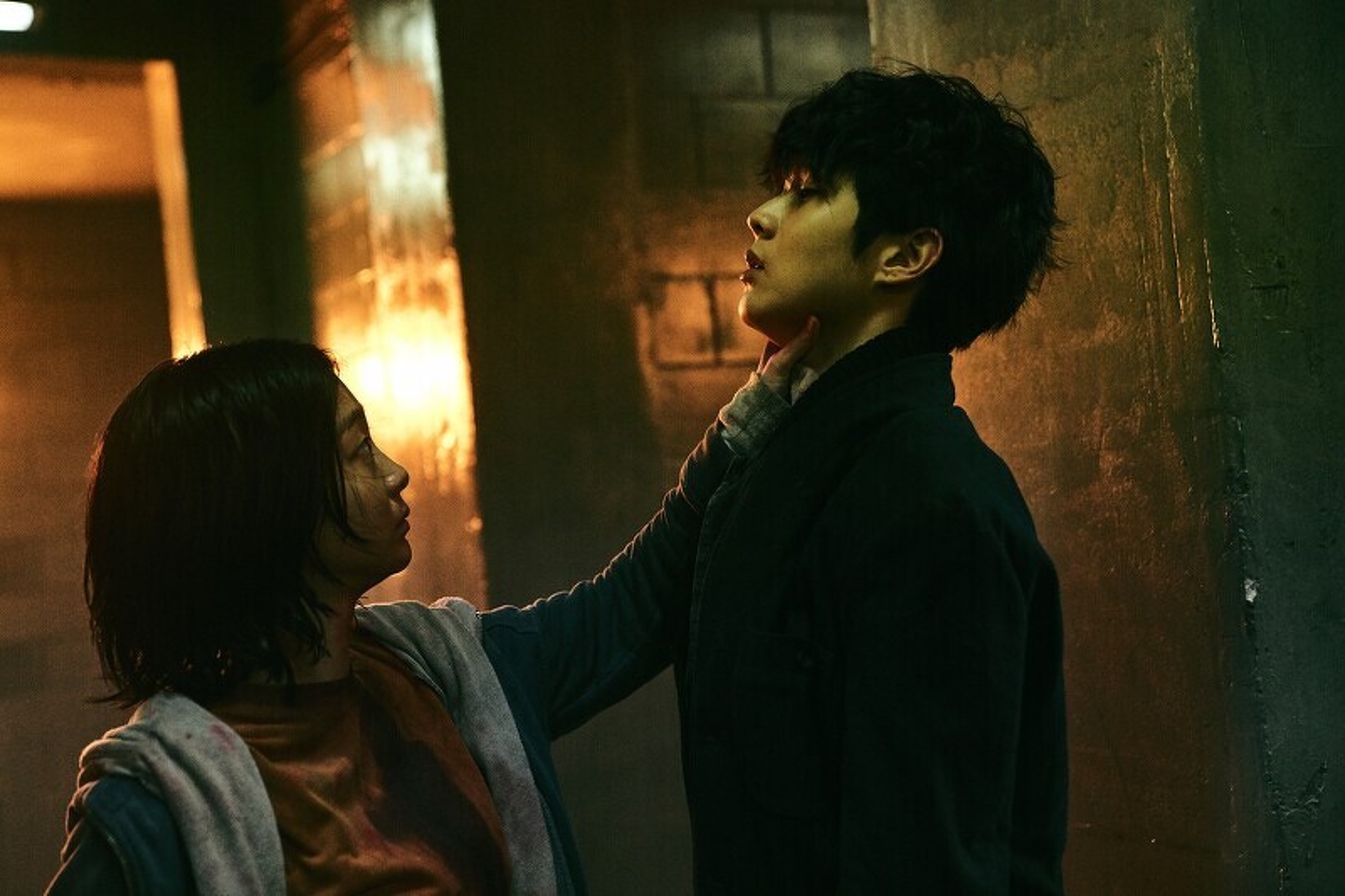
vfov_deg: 27.5
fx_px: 1830
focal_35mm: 49
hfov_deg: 40.4
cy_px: 448
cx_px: 672
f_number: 2.8
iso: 5000
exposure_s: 1/320
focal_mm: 49
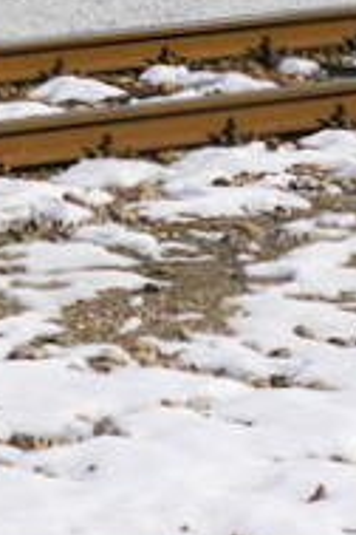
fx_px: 3530
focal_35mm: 238
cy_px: -419
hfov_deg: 5.5
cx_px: -607
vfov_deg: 8.3
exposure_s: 1/500
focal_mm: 18
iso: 160
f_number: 9
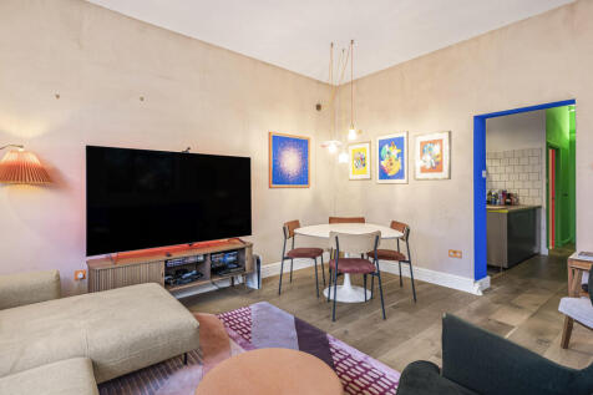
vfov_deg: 73.7
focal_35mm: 16
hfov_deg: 96.8
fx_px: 263
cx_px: 296
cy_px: 198
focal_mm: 16
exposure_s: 1/13
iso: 800
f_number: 6.3
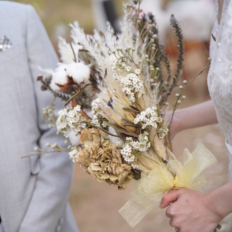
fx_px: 736
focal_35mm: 97
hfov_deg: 17.9
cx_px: 86
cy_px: 115
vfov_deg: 17.9
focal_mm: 75
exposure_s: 1/640
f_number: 2.8
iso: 1600
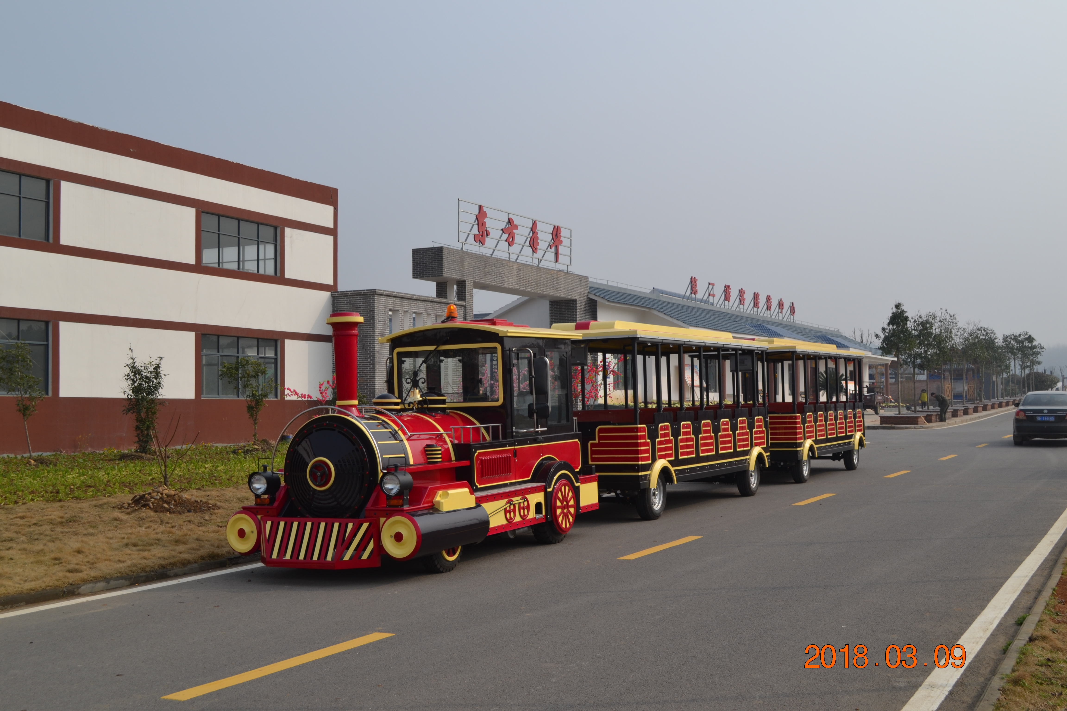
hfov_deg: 45.0
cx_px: 534
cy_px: 356
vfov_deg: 30.8
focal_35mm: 44
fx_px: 1289
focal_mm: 29
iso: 100
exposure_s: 1/250
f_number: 8
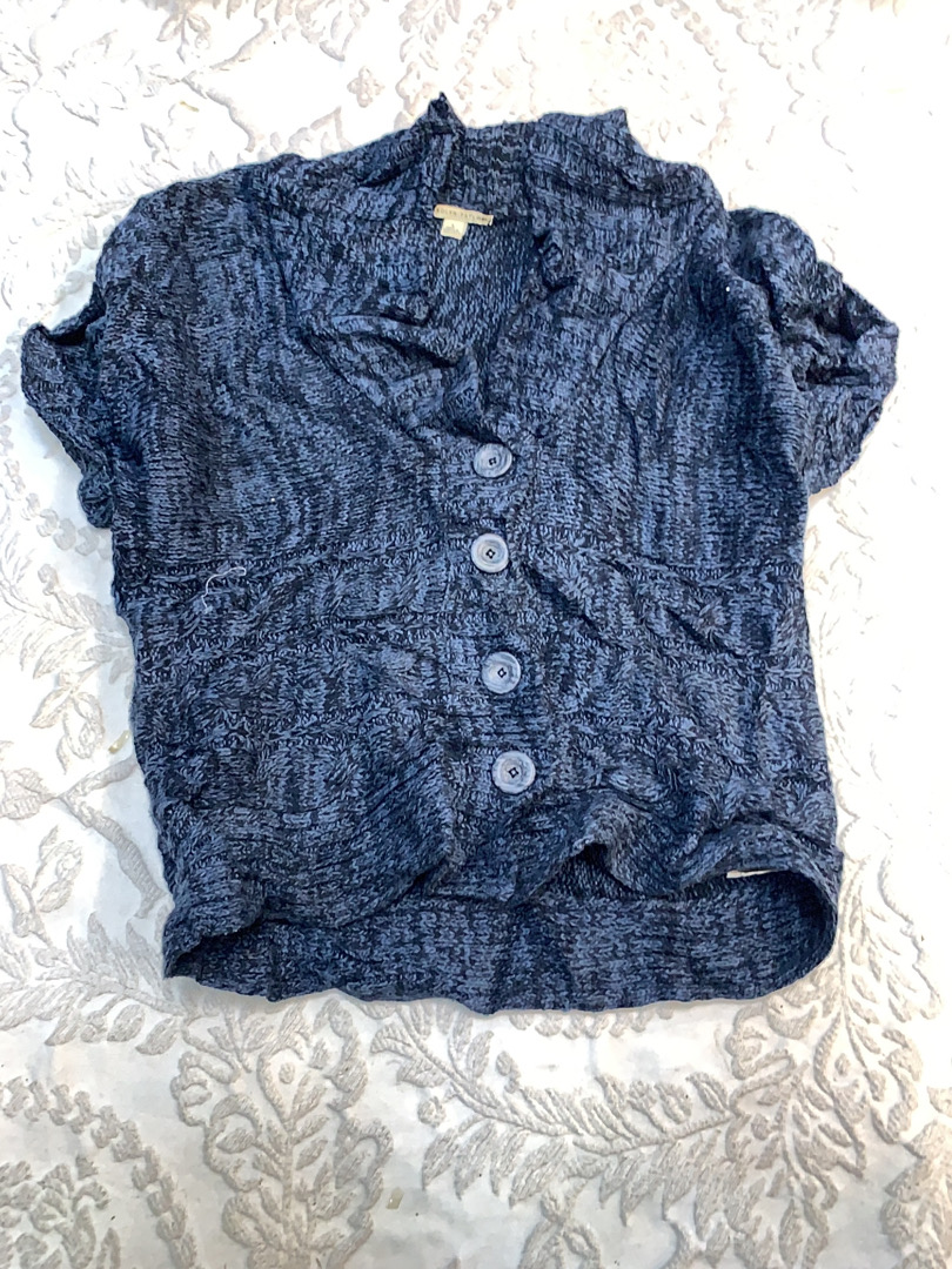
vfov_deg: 67.3
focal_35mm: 26
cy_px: 634
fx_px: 953
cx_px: 476
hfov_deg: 53.1
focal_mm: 4.25
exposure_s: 1/100
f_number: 1.8
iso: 100
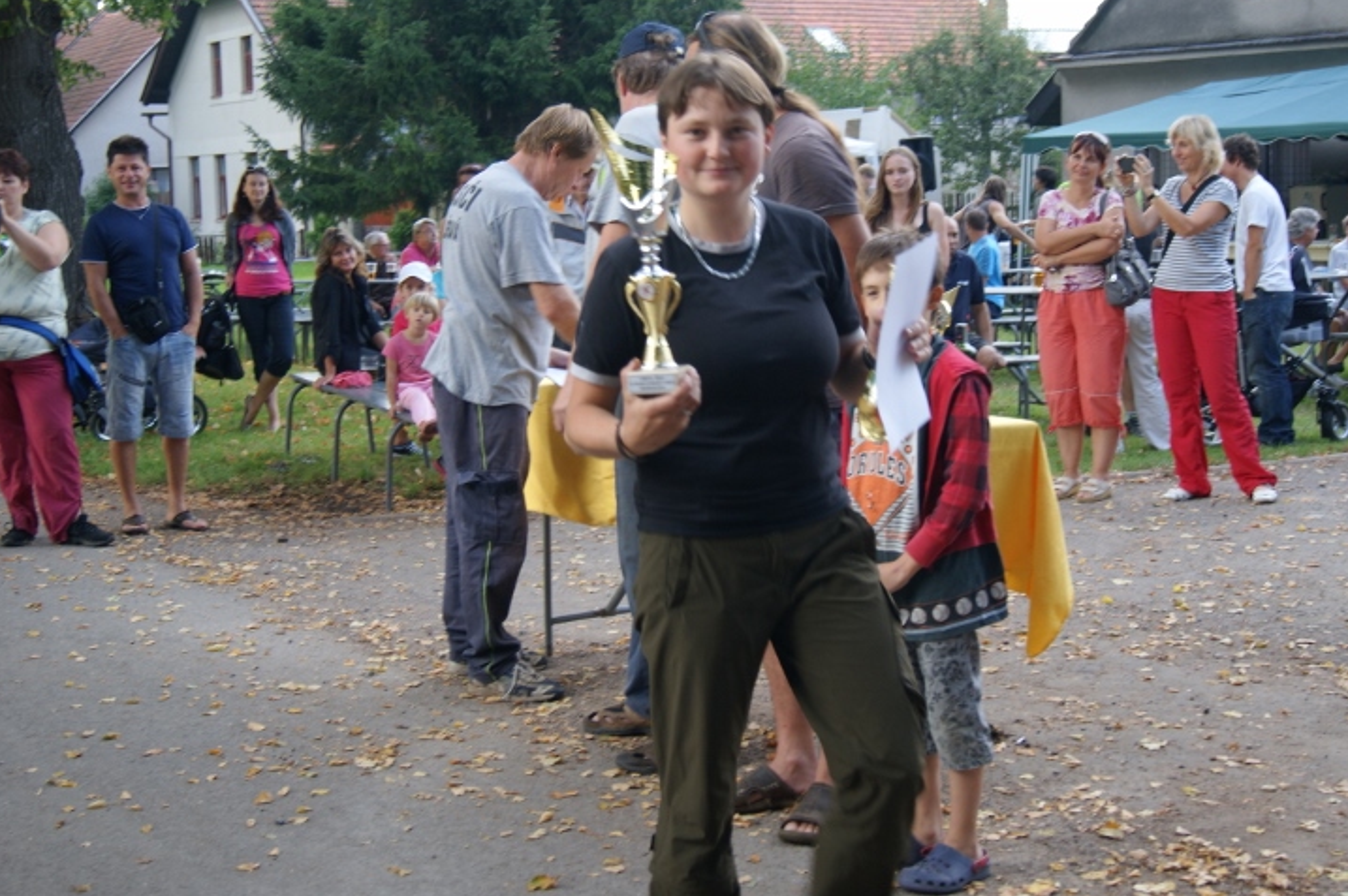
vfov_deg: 23.1
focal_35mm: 59
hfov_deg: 34.2
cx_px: 699
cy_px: 479
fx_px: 2191
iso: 160
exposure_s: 1/60
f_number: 4.5
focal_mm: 35
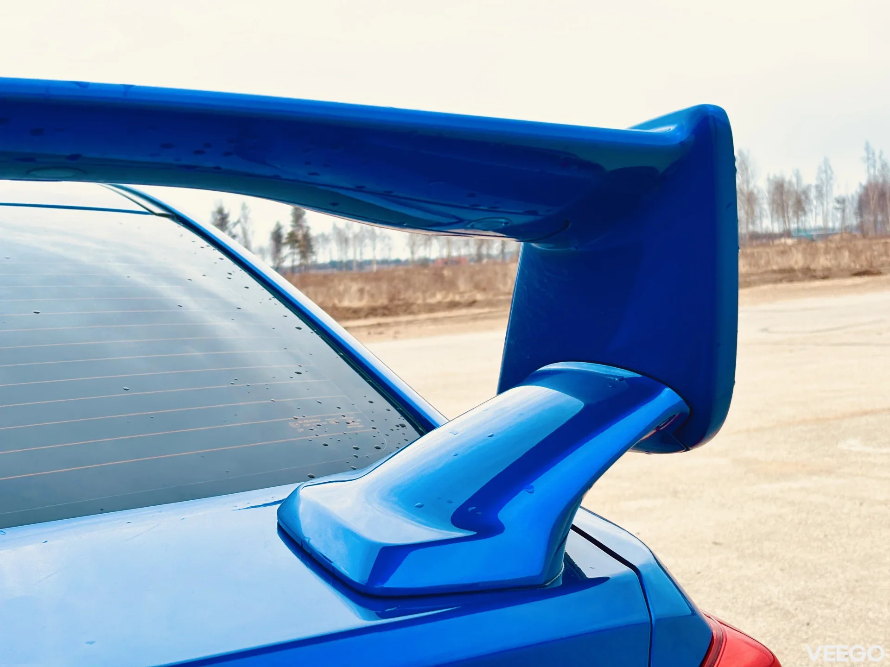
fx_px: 1337
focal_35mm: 52
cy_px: 334
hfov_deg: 36.8
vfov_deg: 28.0
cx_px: 445
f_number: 1.6
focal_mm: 5.96
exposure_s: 1/732
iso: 32
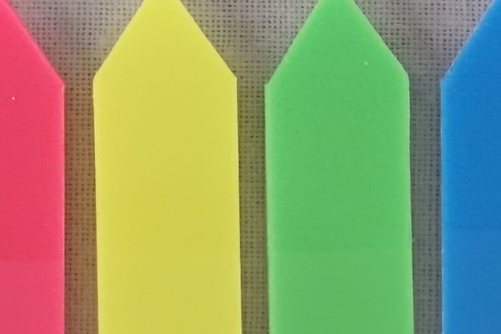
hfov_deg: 5.3
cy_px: 197
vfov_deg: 3.5
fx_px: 5399
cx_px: 178
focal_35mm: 388
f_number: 2.8
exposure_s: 1/800
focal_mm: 25.7
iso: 640
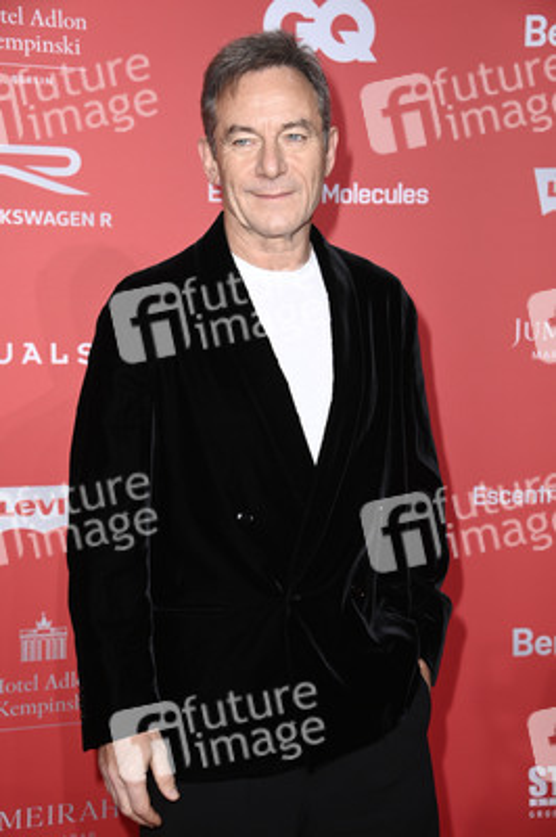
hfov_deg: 19.4
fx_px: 1624
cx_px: 278
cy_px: 418
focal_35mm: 70
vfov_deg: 28.9
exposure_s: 1/250
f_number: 5.6
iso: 800
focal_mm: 70
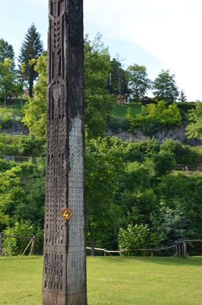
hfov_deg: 24.3
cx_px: 61
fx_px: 465
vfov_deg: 36.2
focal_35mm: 55
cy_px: 120
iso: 100
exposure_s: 1/200
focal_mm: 24
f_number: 5.6
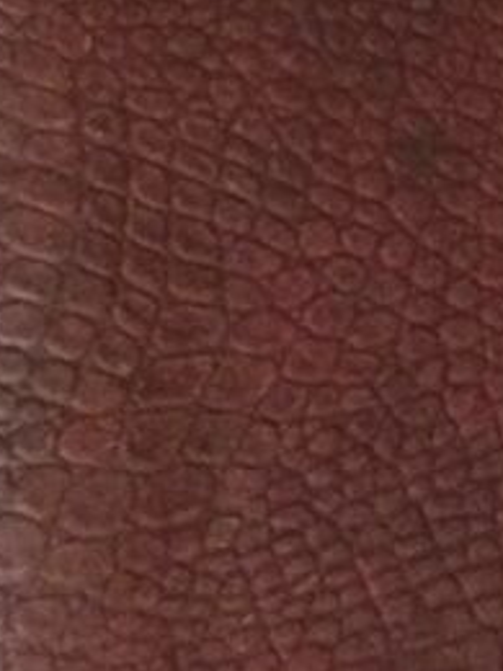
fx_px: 3526
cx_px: 1169
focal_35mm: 182
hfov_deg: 7.6
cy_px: -5
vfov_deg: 10.8
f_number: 2.2
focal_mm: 4.15
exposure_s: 1/17
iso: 800
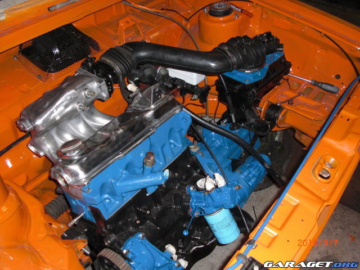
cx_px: 180
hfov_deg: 51.4
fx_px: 374
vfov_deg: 39.7
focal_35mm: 36
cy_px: 135
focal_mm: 6.3
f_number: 2.8
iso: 200
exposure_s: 1/60
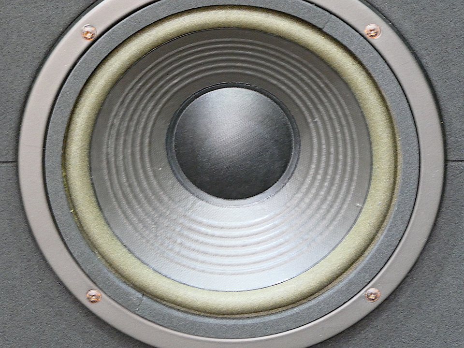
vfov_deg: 5.0
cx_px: 232
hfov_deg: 6.6
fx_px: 4021
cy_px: 174
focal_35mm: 300
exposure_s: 1/2.5
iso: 400
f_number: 5.8
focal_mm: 53.8
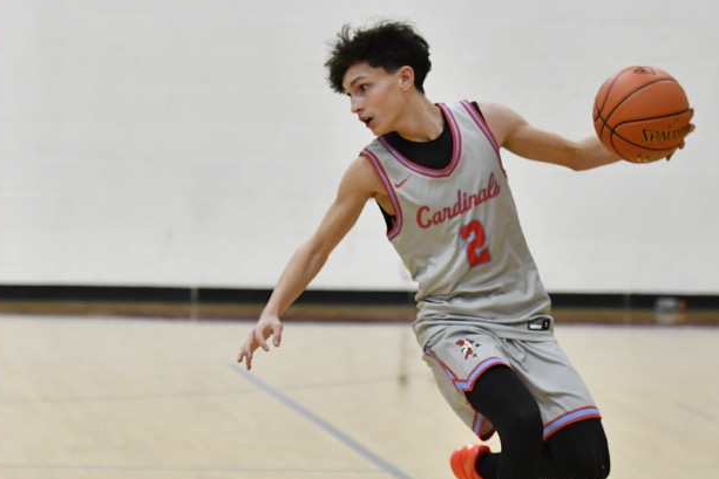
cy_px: 253
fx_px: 5393
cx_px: 201
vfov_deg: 5.1
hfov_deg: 7.6
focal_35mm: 270
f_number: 2.8
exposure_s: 1/1000
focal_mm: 92
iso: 2500
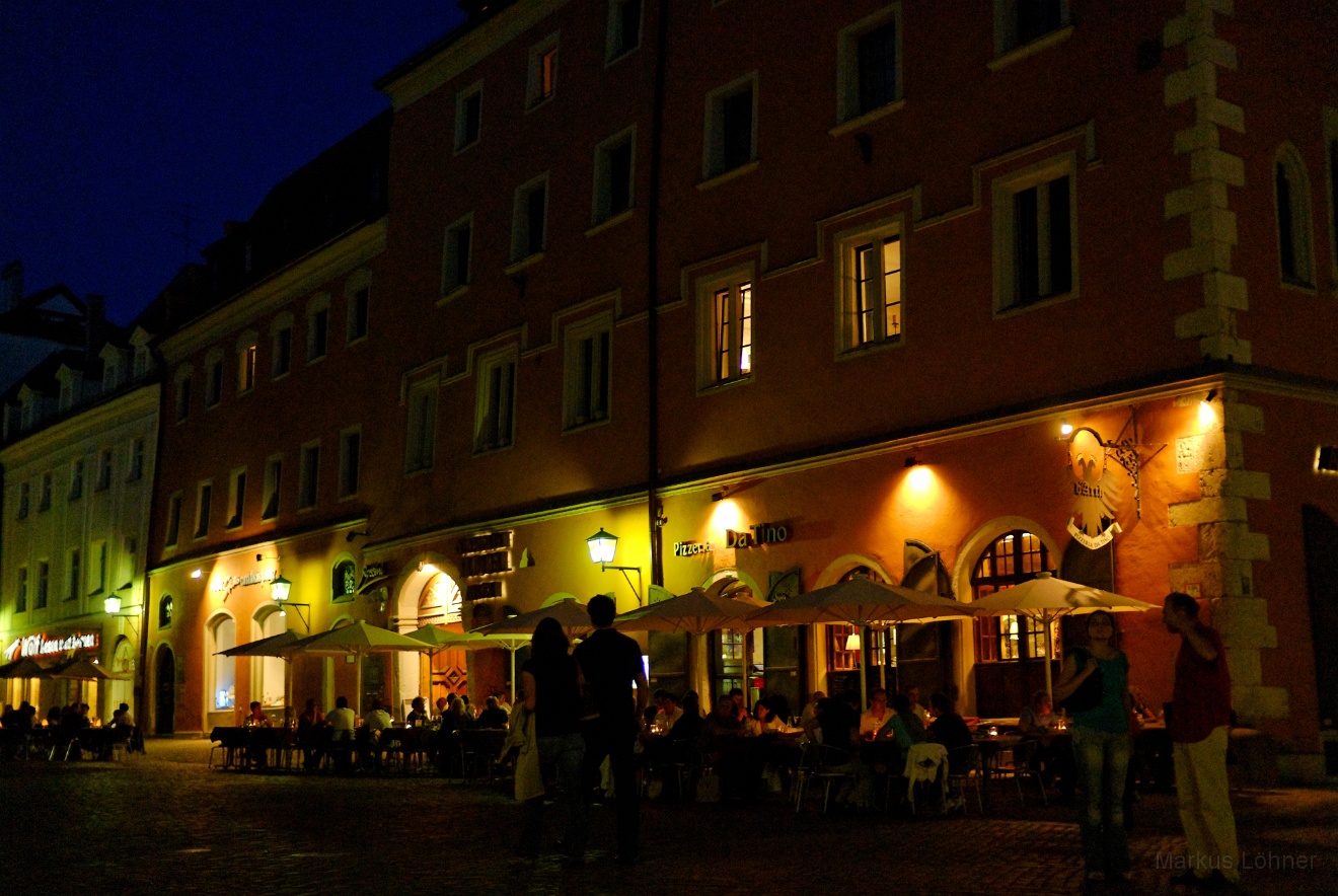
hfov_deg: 43.6
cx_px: 669
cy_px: 448
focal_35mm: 45
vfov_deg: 30.0
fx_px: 1675
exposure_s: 1/60
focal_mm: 30
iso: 720
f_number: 1.4
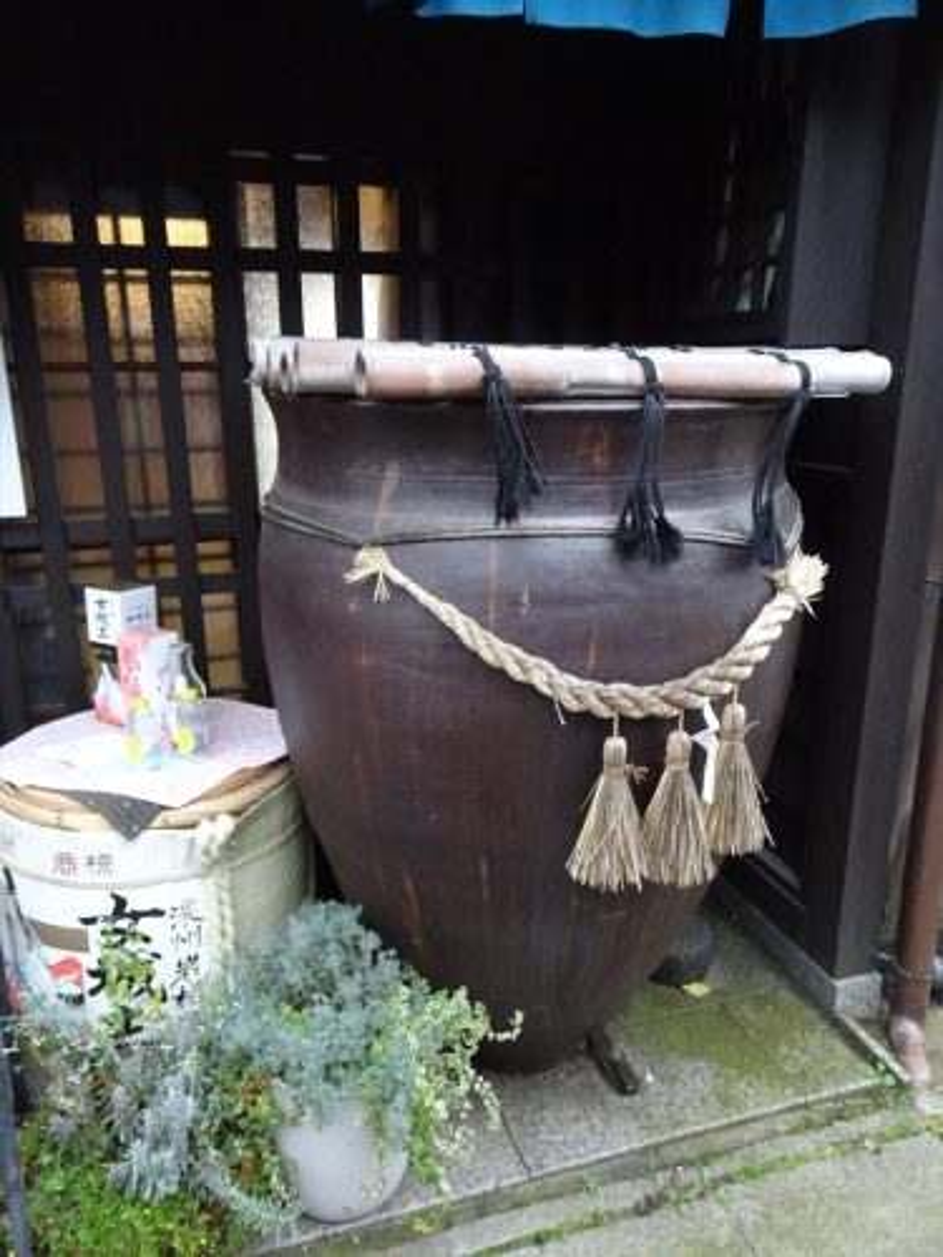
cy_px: 628
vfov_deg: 71.6
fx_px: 872
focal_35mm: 24
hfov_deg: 56.8
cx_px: 472
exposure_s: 1/100
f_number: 3.5
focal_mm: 4.1
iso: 1600
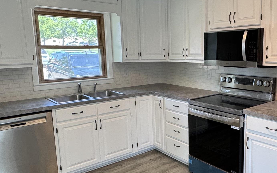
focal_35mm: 33
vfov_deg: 38.3
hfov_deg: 56.0
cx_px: 199
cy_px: 88
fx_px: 249
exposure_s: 1/120
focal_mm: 2.22
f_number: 2.2
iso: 160
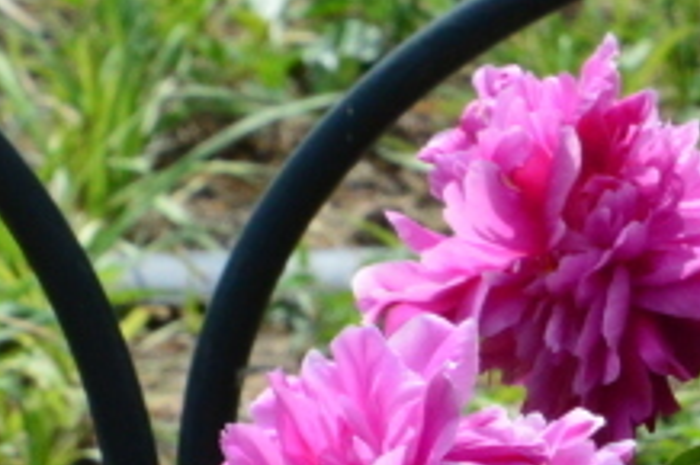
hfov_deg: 2.3
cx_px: 1625
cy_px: 598
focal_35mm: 879
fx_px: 17085
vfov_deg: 1.6
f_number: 20
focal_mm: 125
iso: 1000
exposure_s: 1/250
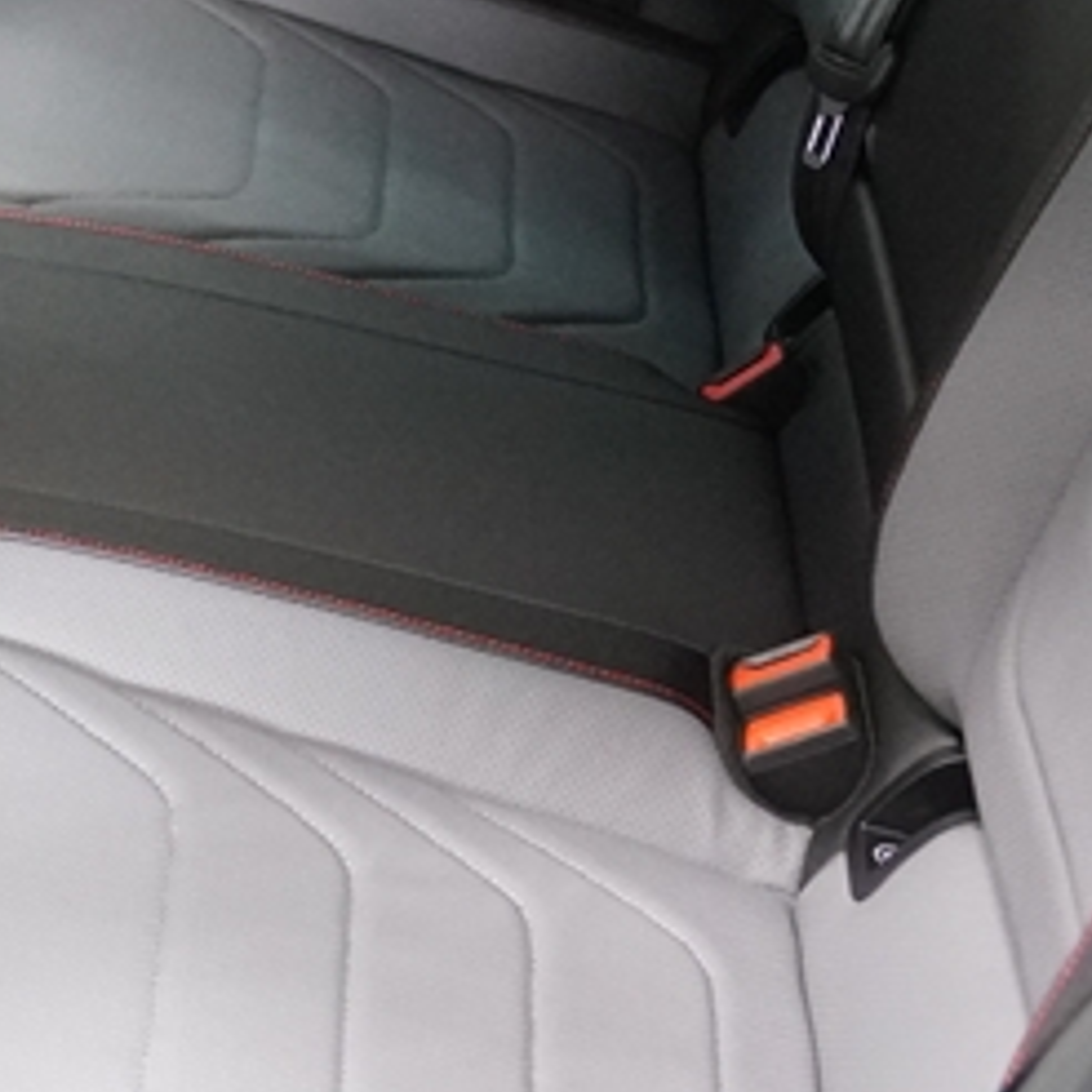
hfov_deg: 16.7
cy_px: 171
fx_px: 3596
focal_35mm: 101
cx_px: -107
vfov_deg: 17.1
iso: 4000
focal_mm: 19
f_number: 2.8
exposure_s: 1/160
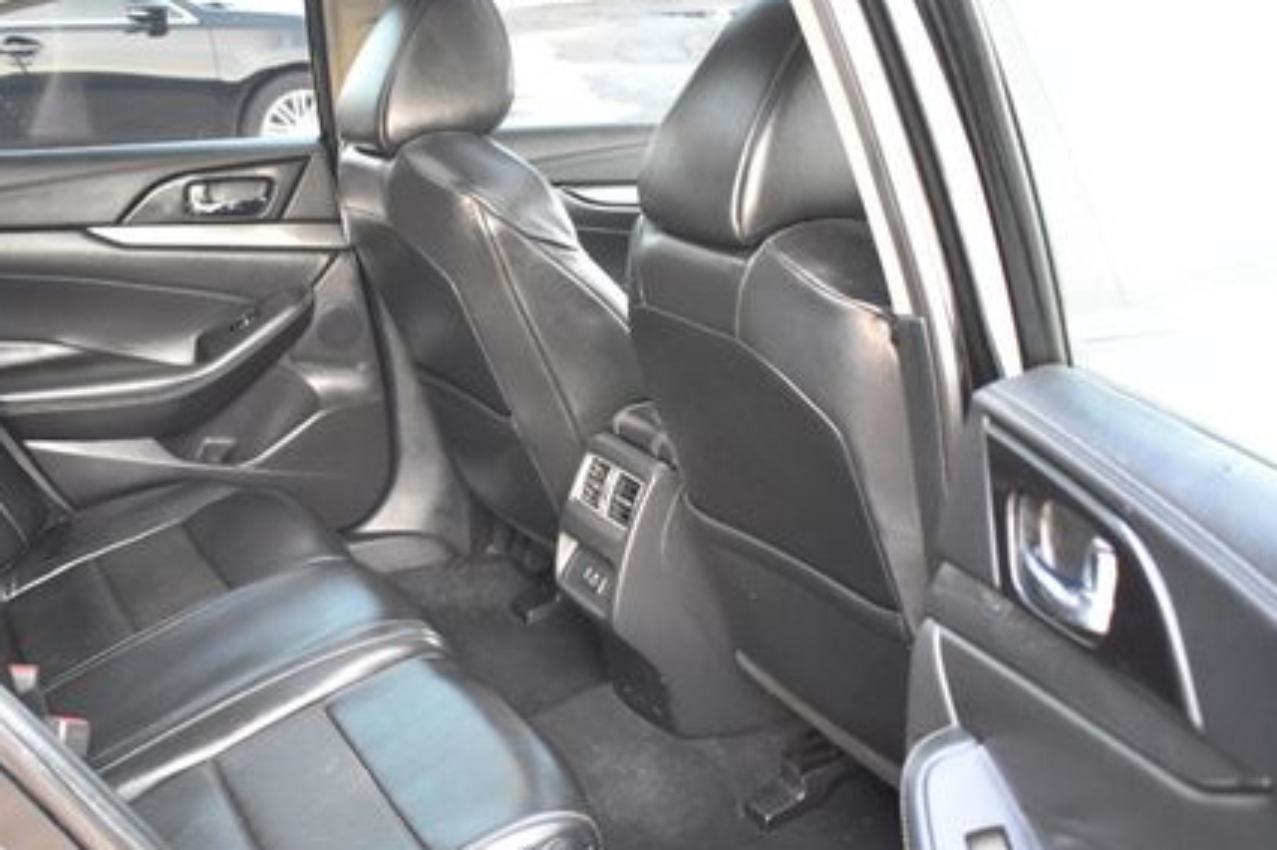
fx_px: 1595
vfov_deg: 29.7
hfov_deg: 43.5
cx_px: 541
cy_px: 545
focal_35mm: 45
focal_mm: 20
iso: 3200
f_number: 3.8
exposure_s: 1/100
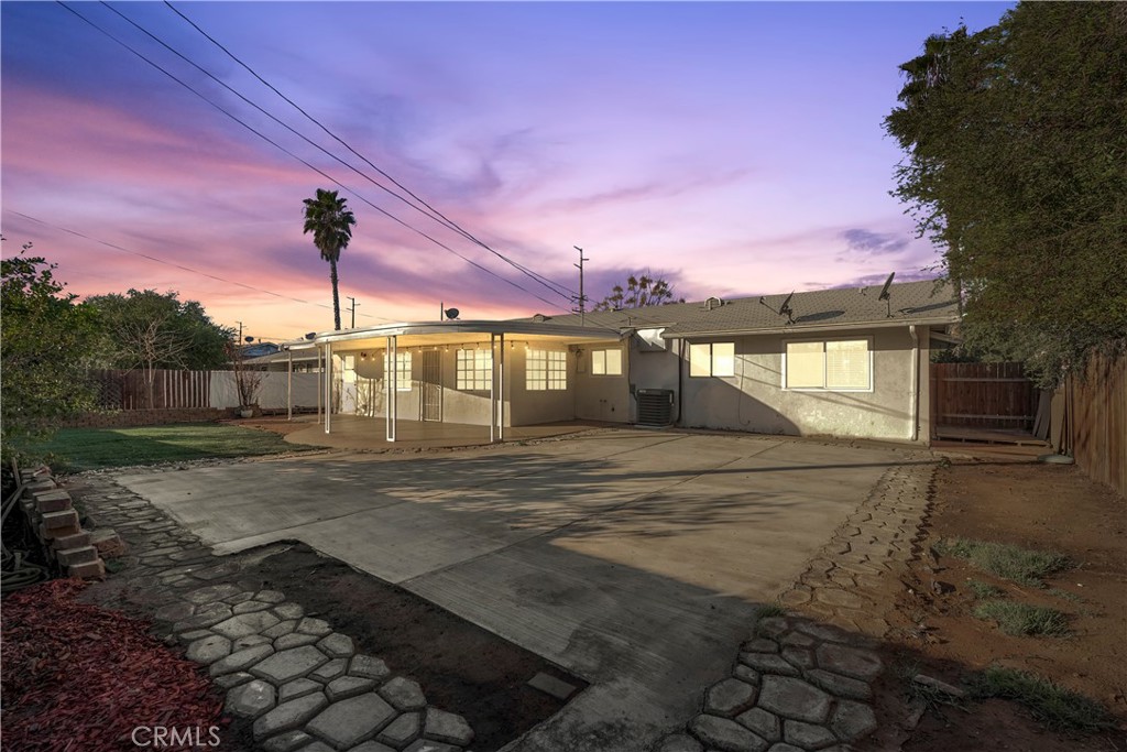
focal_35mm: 16
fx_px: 501
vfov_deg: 73.8
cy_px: 376
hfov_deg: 96.7
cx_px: 564
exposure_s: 1/125
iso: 100
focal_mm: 16
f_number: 9
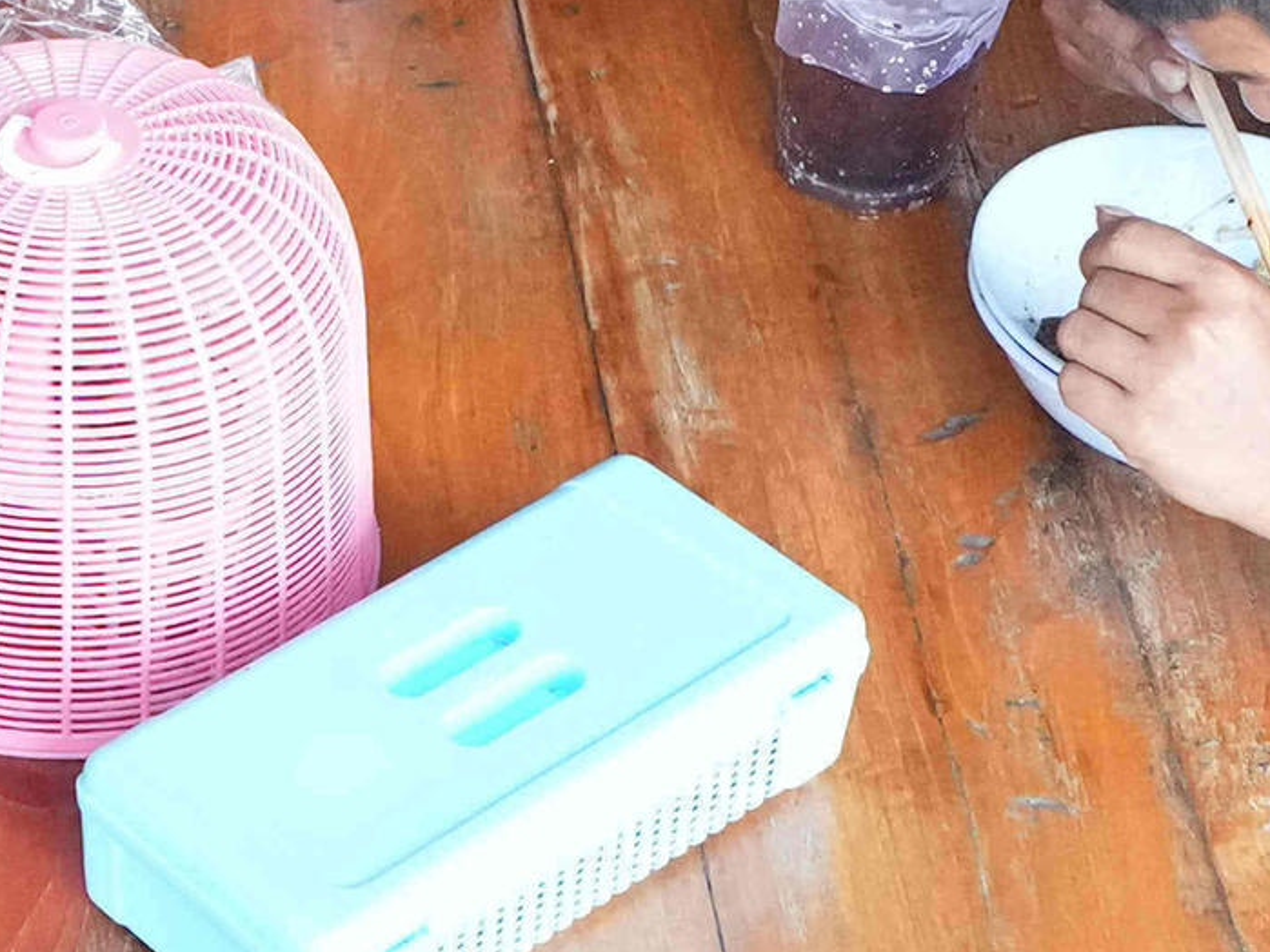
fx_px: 4035
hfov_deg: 17.2
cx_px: -203
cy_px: 468
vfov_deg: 13.5
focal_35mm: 110
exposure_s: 1/800
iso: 4000
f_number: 4
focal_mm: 16
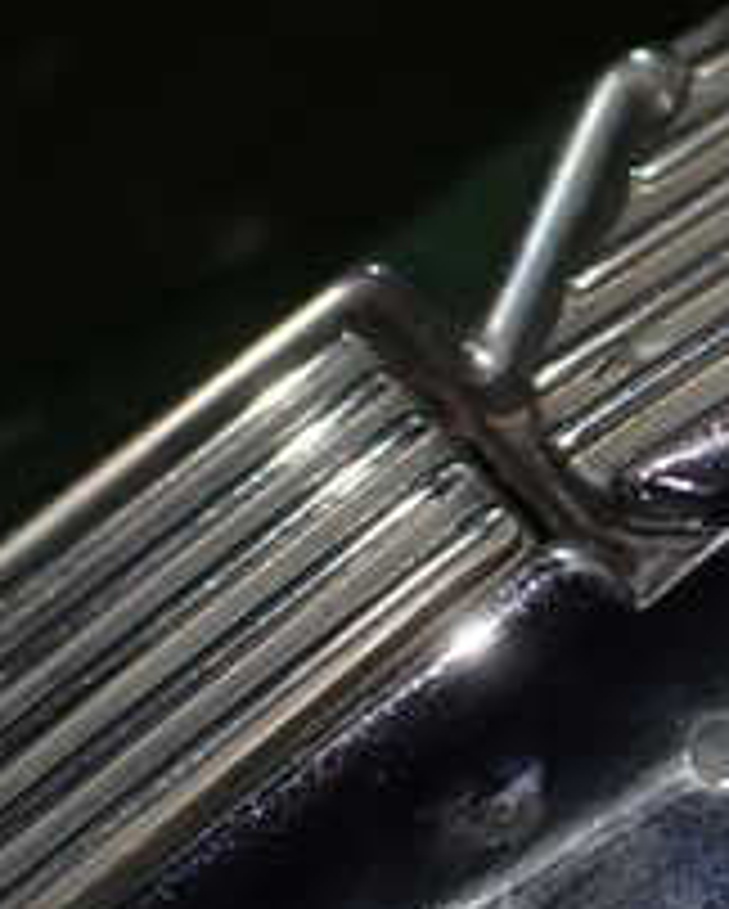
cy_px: 580
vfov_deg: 21.9
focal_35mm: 87
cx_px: 828
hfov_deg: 17.0
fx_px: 2343
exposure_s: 1/125
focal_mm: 5.4
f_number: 2.3
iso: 100
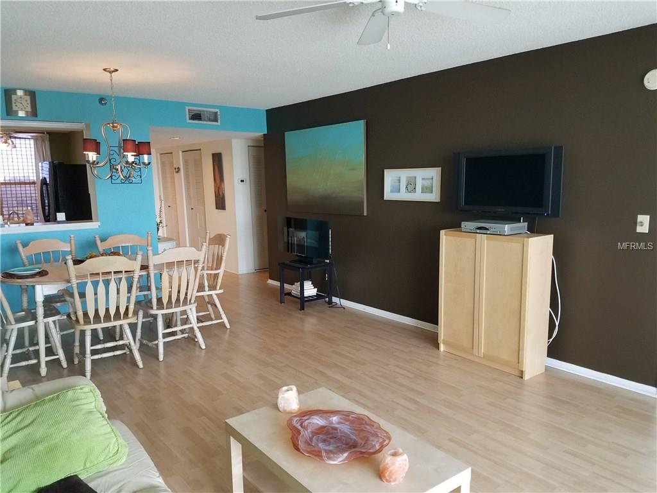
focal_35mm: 26
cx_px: 328
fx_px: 493
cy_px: 246
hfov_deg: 67.3
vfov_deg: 53.1
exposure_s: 1/60
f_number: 1.7
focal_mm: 4.2
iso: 100
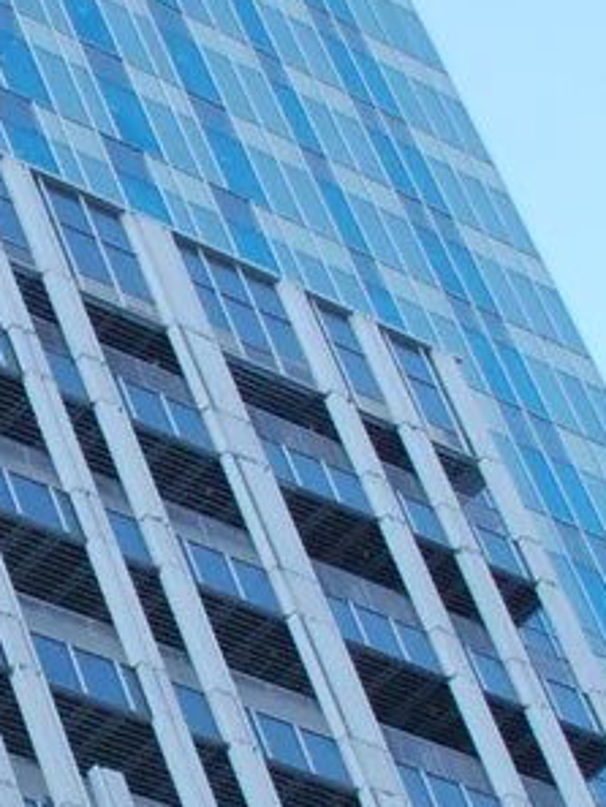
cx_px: -588
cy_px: 508
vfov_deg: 11.8
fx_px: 3919
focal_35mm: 168
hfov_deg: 8.4
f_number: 7.1
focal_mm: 18
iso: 400
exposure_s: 1/200
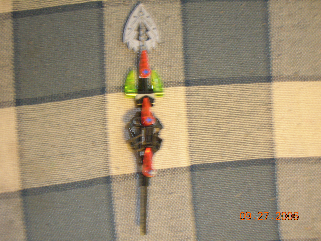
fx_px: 501
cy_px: 120
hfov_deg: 35.5
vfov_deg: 27.0
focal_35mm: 54
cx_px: 160
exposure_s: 1/19.5
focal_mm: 9
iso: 200
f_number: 3.4
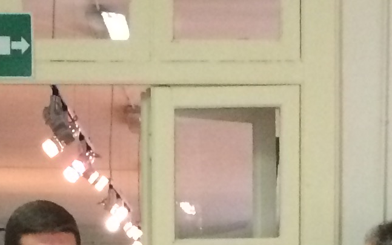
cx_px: 243
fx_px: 1657
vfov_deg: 8.0
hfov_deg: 13.5
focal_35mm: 155
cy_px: 517
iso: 320
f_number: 2.2
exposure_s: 1/25
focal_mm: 4.15
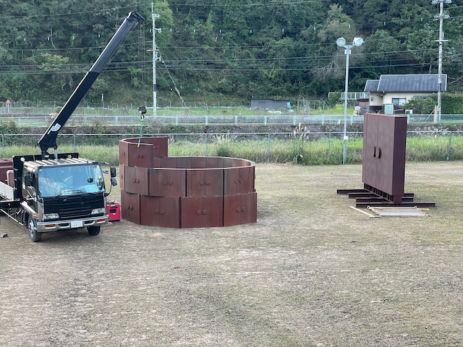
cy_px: 174
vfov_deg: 28.0
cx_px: 232
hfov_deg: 36.8
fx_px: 696
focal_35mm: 52
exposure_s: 1/99
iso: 64
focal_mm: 6
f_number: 2
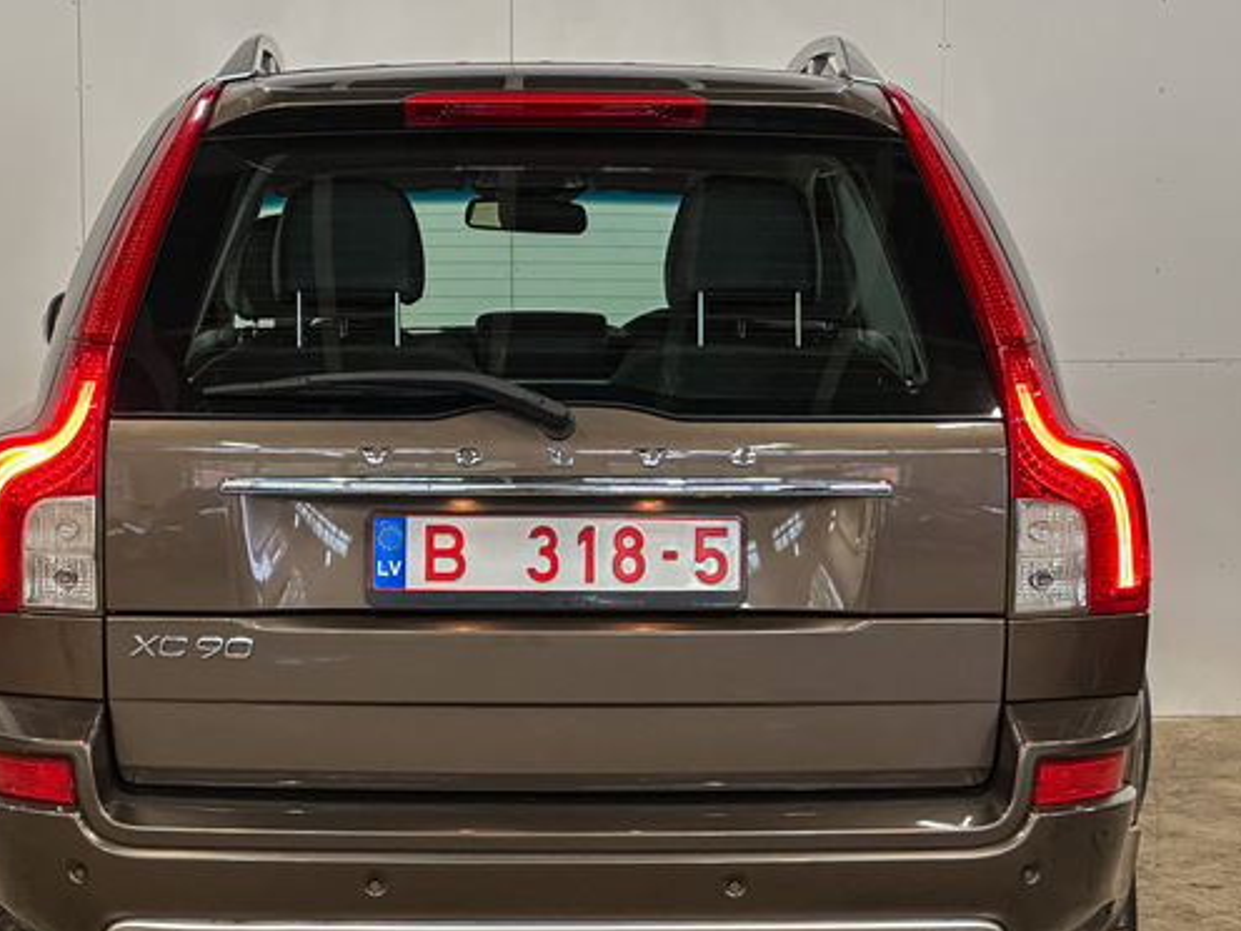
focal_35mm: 101
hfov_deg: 19.4
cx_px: 508
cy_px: 548
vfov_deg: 14.6
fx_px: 3621
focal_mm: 9
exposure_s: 1/50
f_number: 2.8
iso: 400
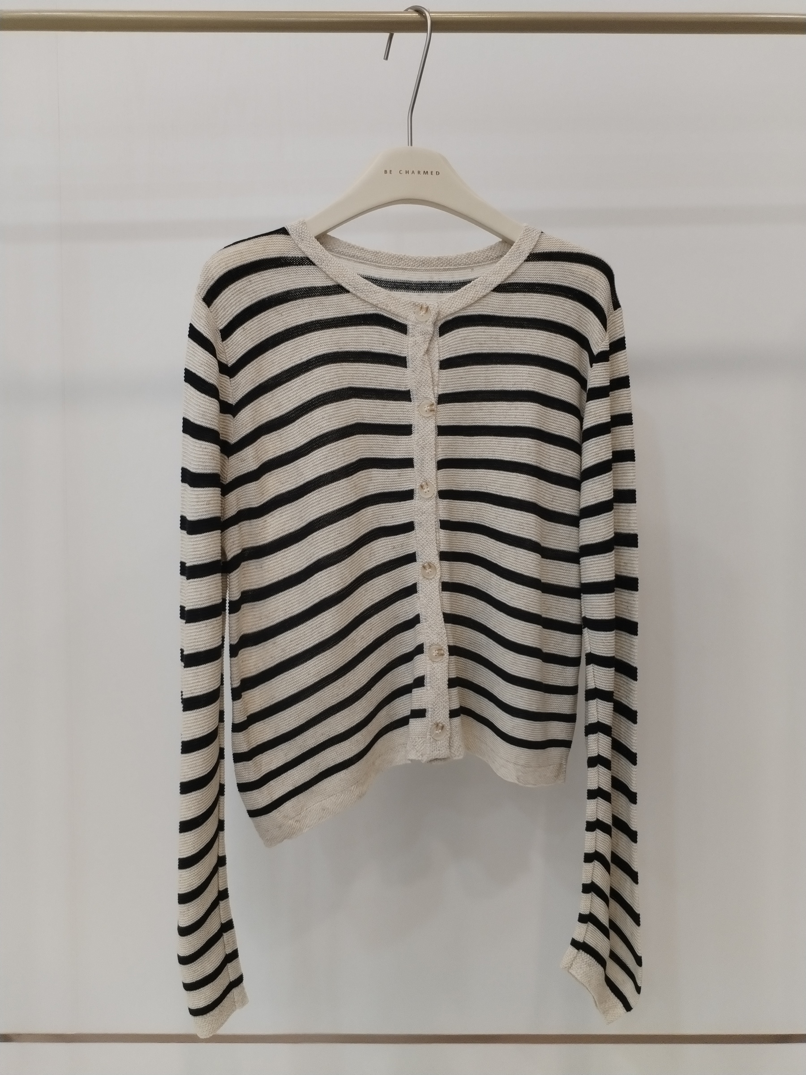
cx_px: 403
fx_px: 900
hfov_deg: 48.2
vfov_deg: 61.7
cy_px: 538
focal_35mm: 29
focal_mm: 4.75
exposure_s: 1/60
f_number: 1.8
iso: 225
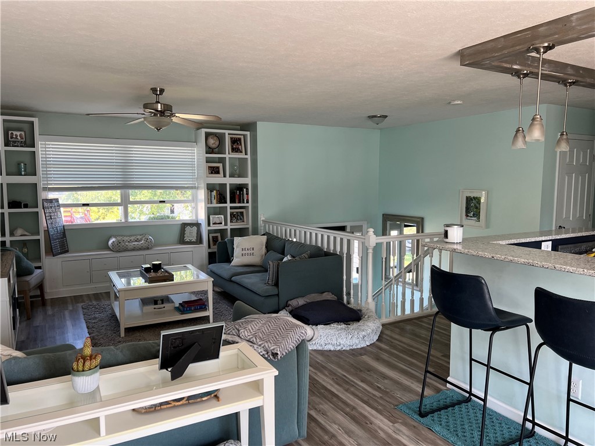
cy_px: 223
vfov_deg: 53.1
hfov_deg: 67.3
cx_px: 298
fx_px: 447
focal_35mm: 26
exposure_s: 1/121
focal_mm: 5.7
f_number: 1.5
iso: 80
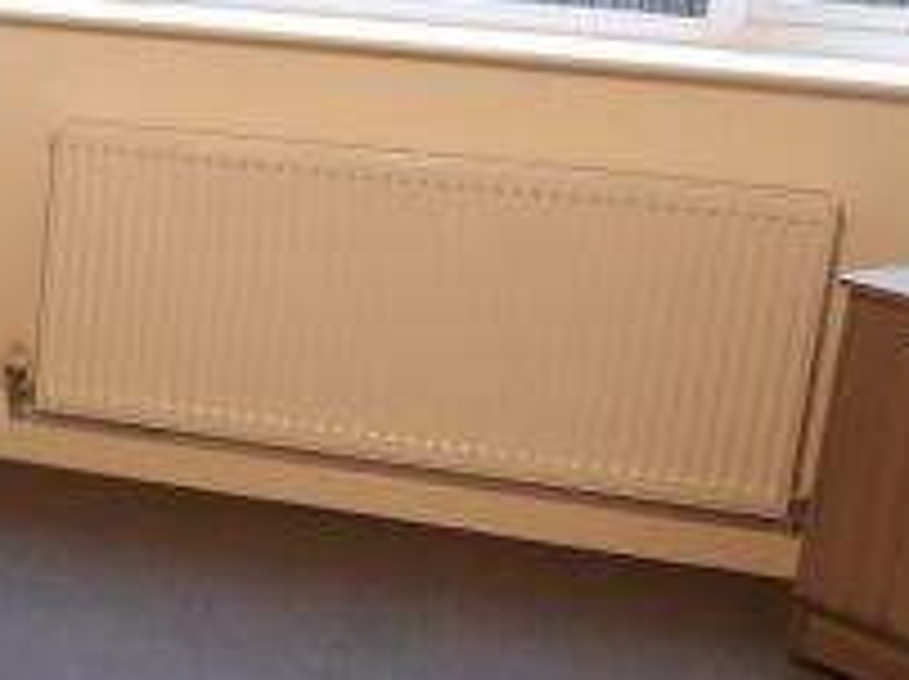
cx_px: -169
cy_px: 299
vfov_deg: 19.6
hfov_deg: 23.8
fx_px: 1967
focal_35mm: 75
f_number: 1.7
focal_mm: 3.92
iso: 320
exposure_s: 1/25
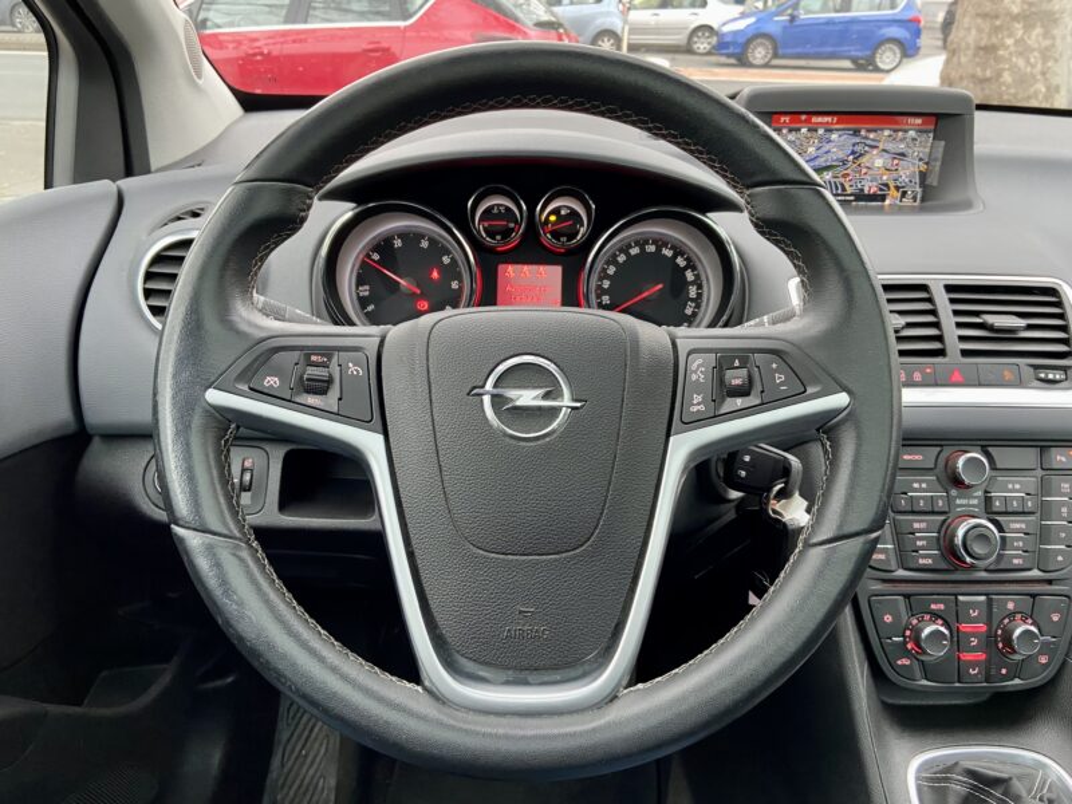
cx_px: 536
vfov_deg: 53.1
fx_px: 805
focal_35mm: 26
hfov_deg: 67.3
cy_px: 402
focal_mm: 4.25
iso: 320
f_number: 1.8
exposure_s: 1/56
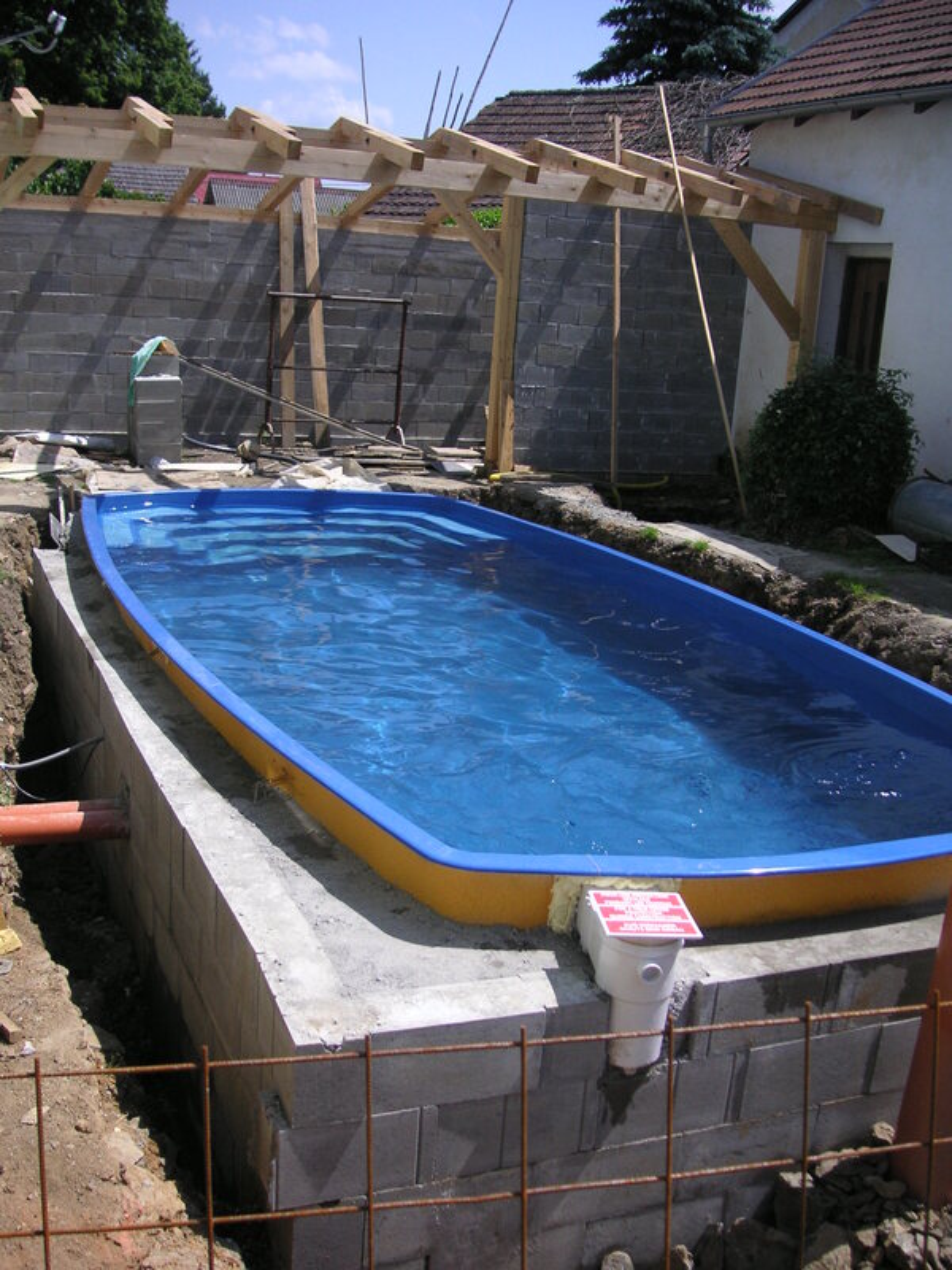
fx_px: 1357
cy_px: 635
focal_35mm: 37
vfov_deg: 50.1
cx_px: 476
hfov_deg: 38.7
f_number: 6.7
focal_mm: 6.1
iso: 50
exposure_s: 1/180
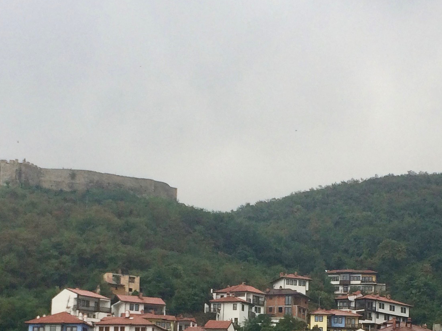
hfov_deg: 22.7
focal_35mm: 86
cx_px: 286
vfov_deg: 16.7
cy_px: 359
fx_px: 1098
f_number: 2.2
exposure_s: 1/873
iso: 32
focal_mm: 4.15
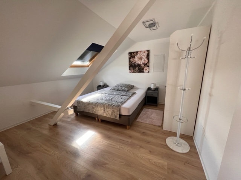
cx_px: 120
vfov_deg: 89.9
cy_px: 90
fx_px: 91
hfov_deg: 106.2
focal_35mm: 13
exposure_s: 1/99
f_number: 1.8
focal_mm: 1.57
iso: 100
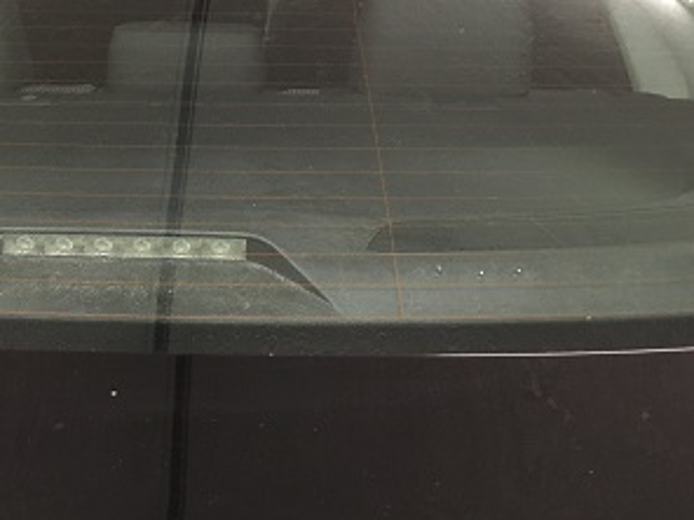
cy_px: 198
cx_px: 197
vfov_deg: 32.0
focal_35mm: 45
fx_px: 902
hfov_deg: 41.2
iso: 160
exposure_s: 1/30
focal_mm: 4.15
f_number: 2.2
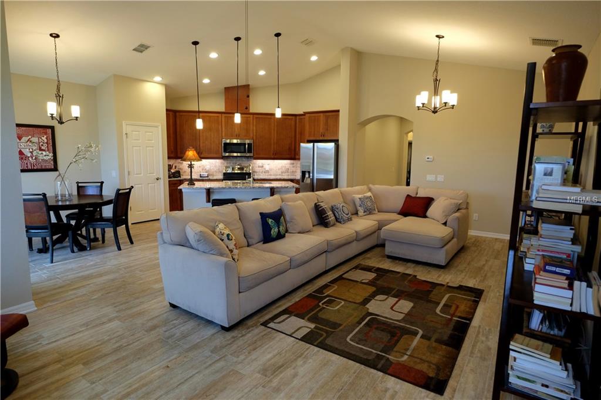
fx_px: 334
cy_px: 200
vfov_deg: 61.9
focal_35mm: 20
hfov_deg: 84.0
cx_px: 300
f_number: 4
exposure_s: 1/50
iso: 800
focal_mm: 13.2
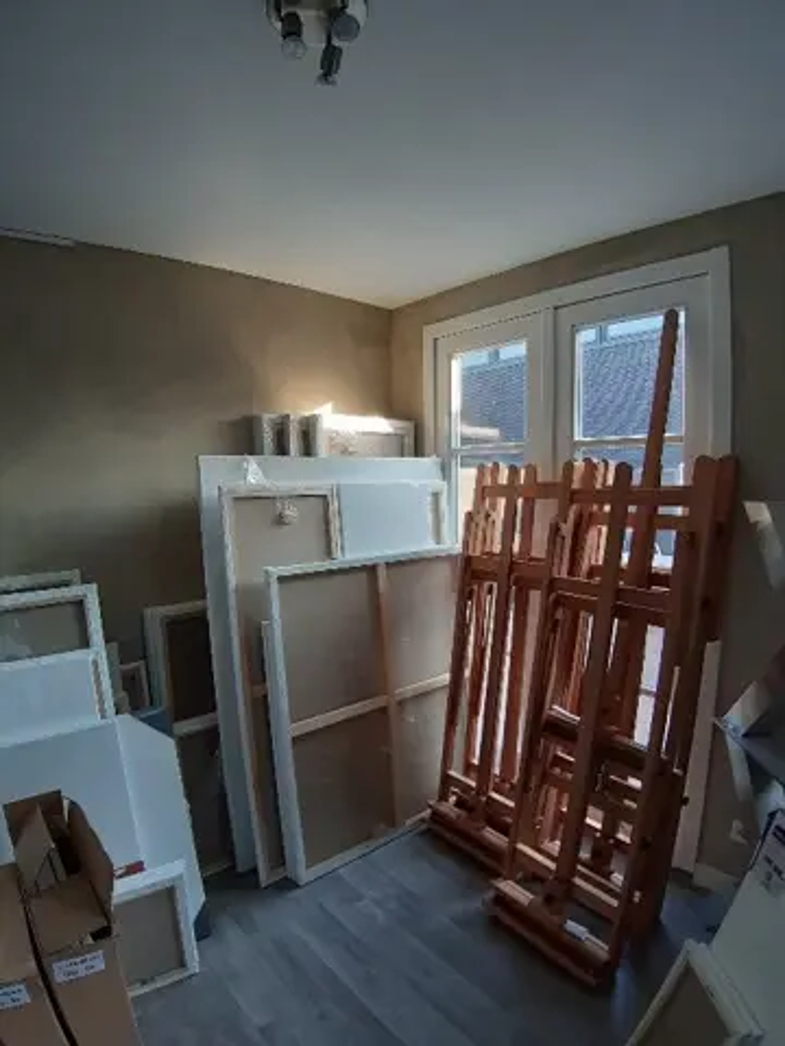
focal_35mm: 18
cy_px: 523
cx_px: 392
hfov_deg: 71.6
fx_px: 544
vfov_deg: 87.8
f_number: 2.4
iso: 80
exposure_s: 1/50
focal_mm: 1.87
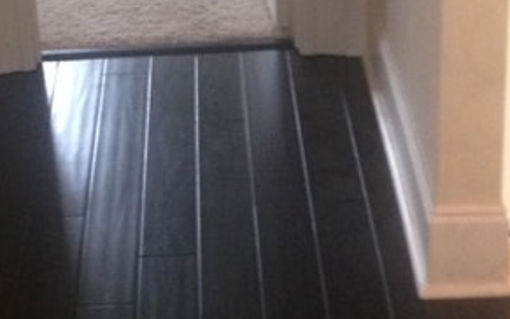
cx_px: 217
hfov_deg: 17.4
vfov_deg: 10.9
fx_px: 1668
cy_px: 196
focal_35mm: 120
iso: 320
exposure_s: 1/16
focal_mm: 4.13
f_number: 2.4
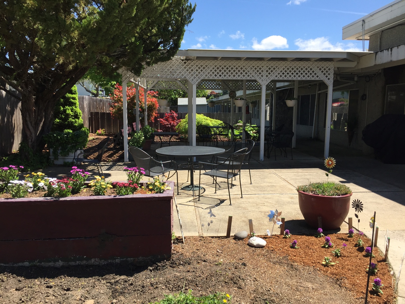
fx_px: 339
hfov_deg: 61.7
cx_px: 202
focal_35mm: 29
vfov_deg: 48.2
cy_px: 152
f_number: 2.2
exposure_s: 1/1276
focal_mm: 4.15
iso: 32
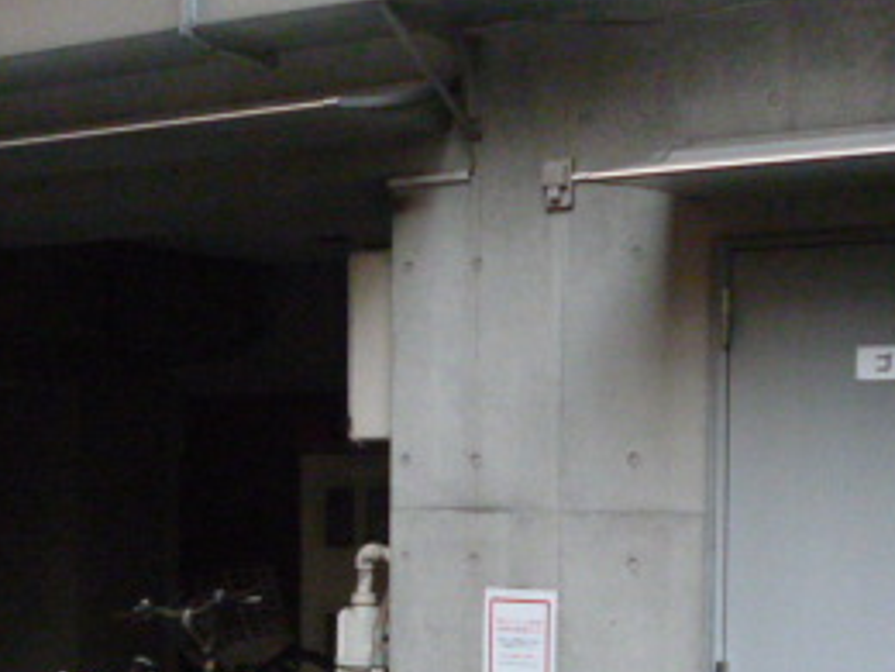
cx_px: 565
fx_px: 1784
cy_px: 579
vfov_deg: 20.9
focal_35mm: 69
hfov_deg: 28.1
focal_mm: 5
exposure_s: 1/320
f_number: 3.1
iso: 800
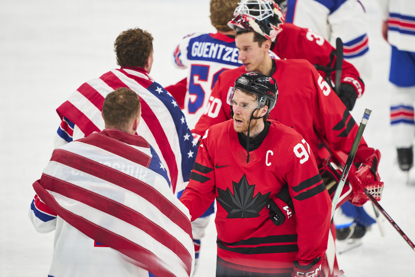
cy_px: 138
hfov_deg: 5.2
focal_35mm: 400
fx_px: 4611
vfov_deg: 3.4
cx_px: 208
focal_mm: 400
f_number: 2.8
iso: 2000
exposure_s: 1/2500
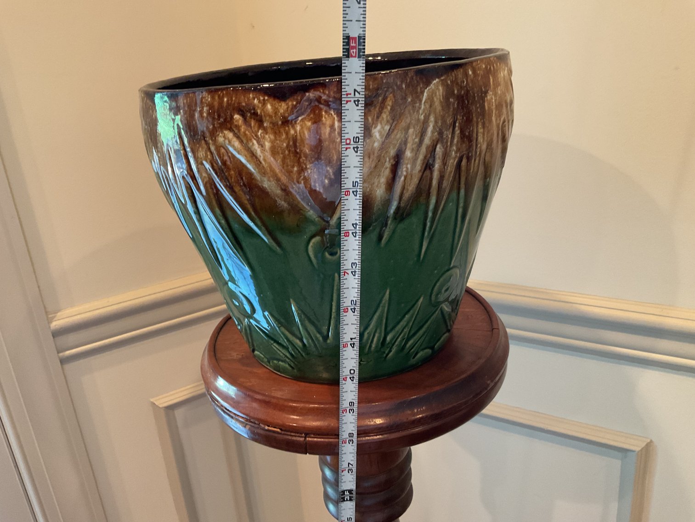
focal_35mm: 29
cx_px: 348
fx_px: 582
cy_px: 261
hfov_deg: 61.7
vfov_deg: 48.2
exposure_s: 1/40
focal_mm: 3
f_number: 1.8
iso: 200
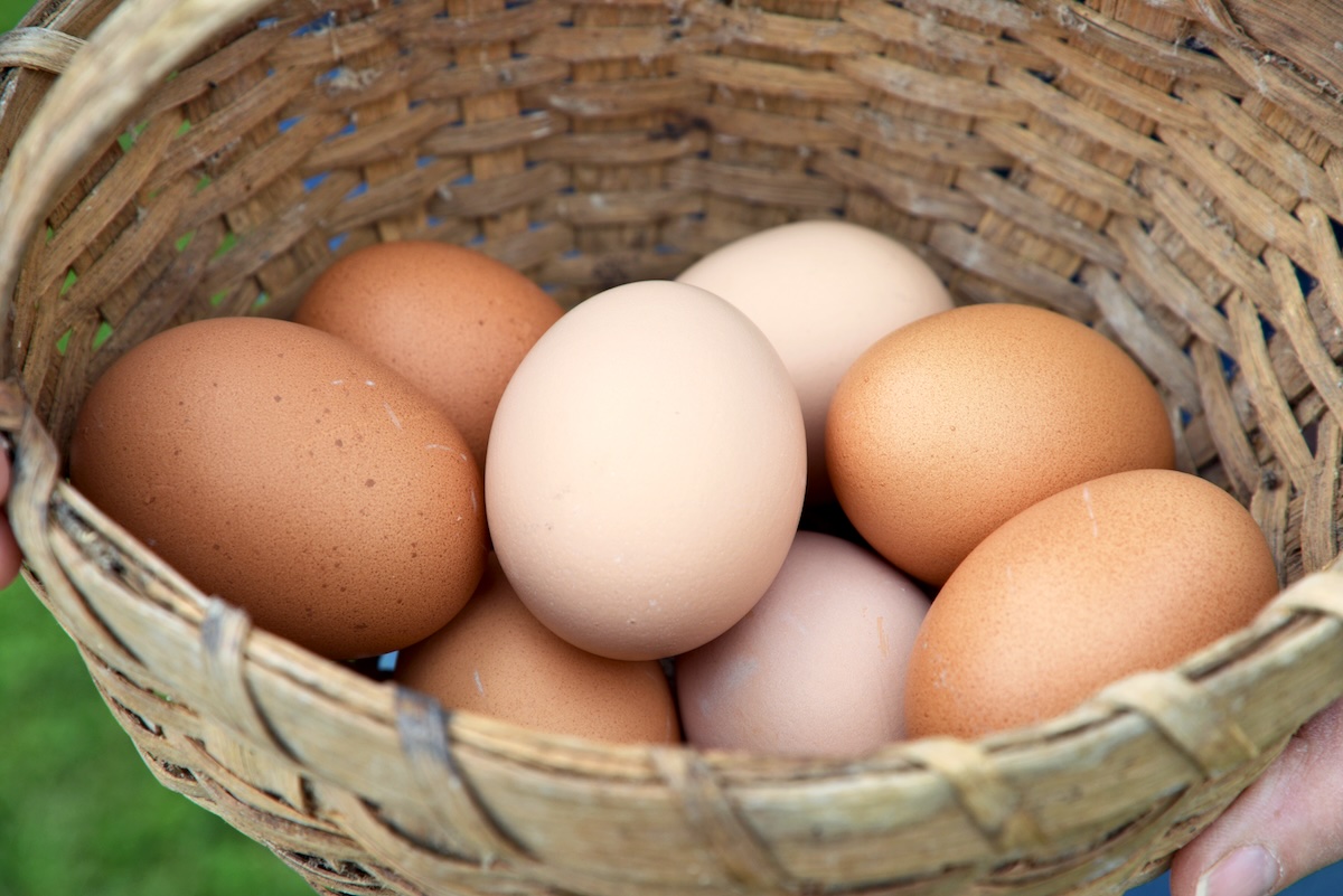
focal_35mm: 112
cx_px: 672
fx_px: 4180
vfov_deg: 12.2
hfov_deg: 18.3
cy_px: 448
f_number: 8
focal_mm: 112
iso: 200
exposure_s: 1/250
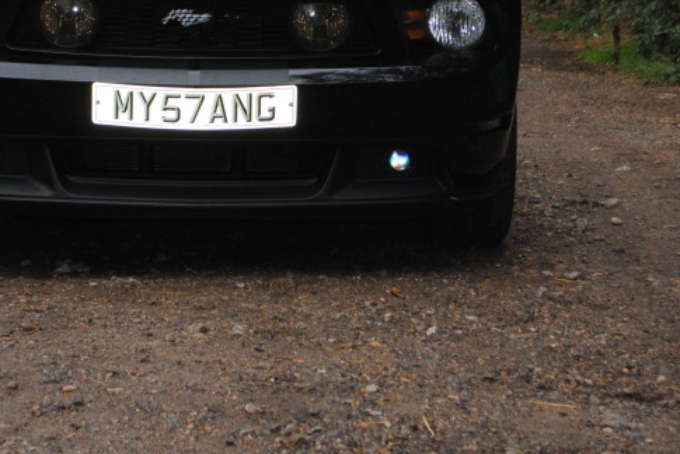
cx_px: 260
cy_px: 27
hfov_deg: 15.4
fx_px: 2514
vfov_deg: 10.3
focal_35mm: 133
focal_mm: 42
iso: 200
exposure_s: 1/60
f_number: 5.3
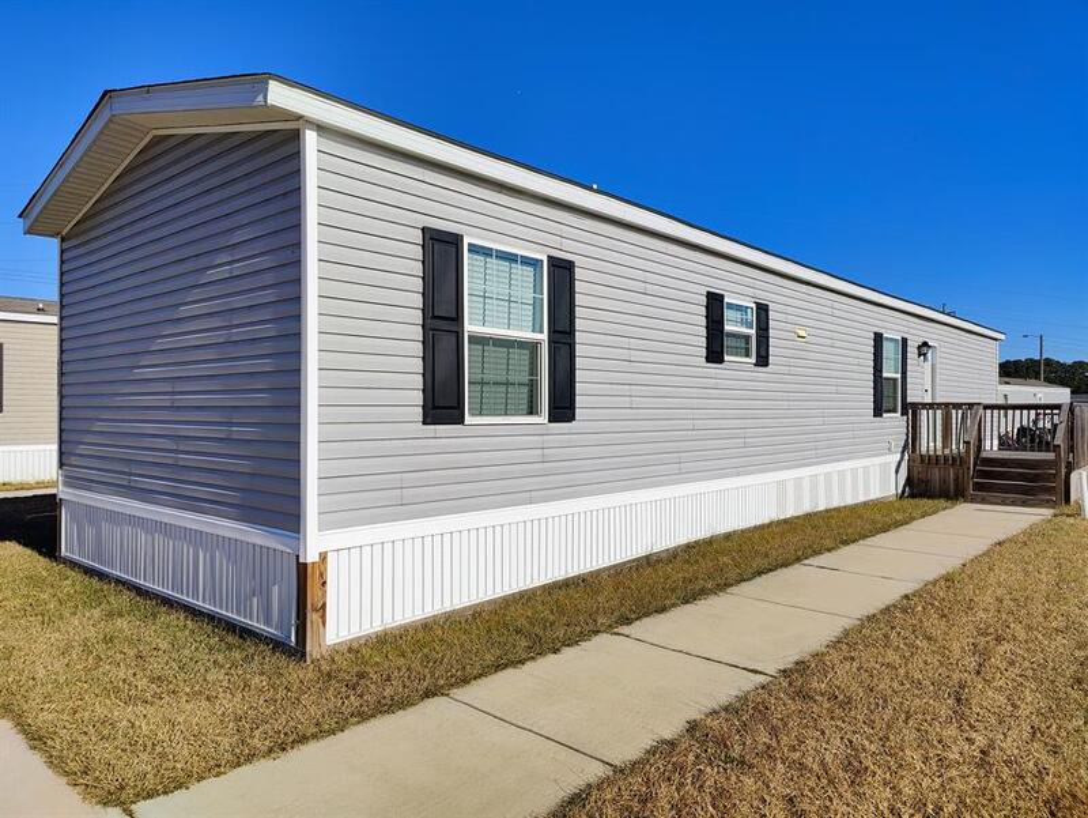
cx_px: 544
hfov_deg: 73.9
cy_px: 409
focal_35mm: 23
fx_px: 723
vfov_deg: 58.9
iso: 64
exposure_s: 1/5527
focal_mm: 6.06
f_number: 1.8
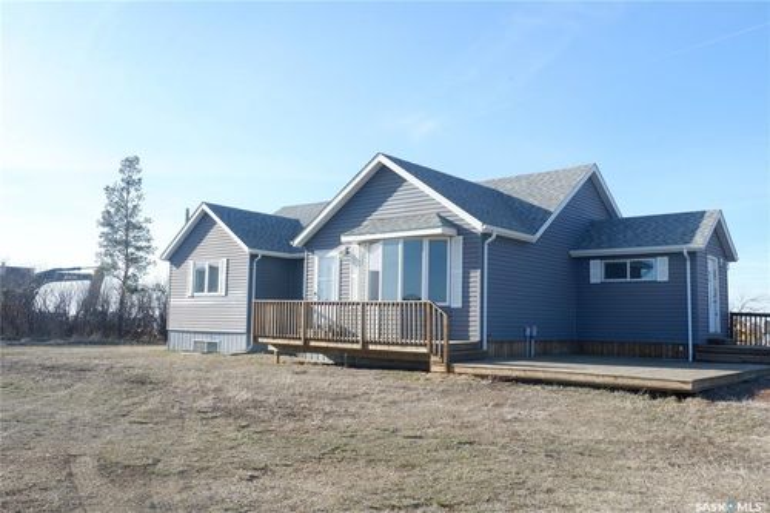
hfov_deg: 58.7
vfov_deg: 41.1
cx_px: 385
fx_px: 684
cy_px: 256
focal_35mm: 32
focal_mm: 21.1
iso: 200
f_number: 8
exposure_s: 1/240
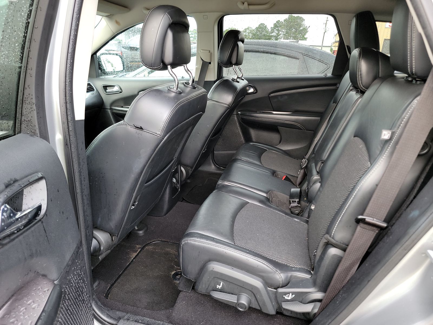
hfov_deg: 71.6
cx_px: 216
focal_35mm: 24
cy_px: 162
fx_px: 300
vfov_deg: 56.8
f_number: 1.8
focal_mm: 6.7
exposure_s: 1/59
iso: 196
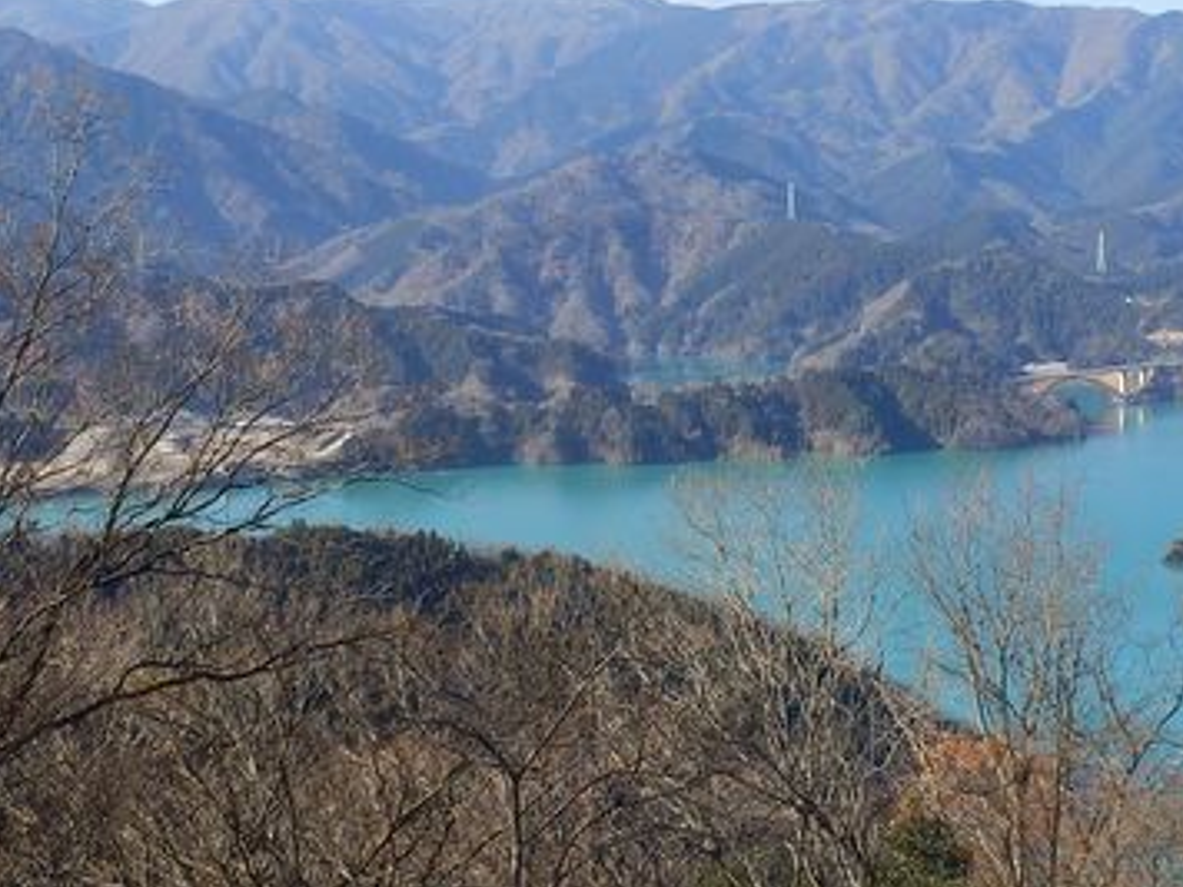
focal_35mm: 54
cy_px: 370
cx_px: 821
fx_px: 1845
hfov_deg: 35.1
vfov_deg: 27.0
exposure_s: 1/640
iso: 80
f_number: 3
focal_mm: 4.2
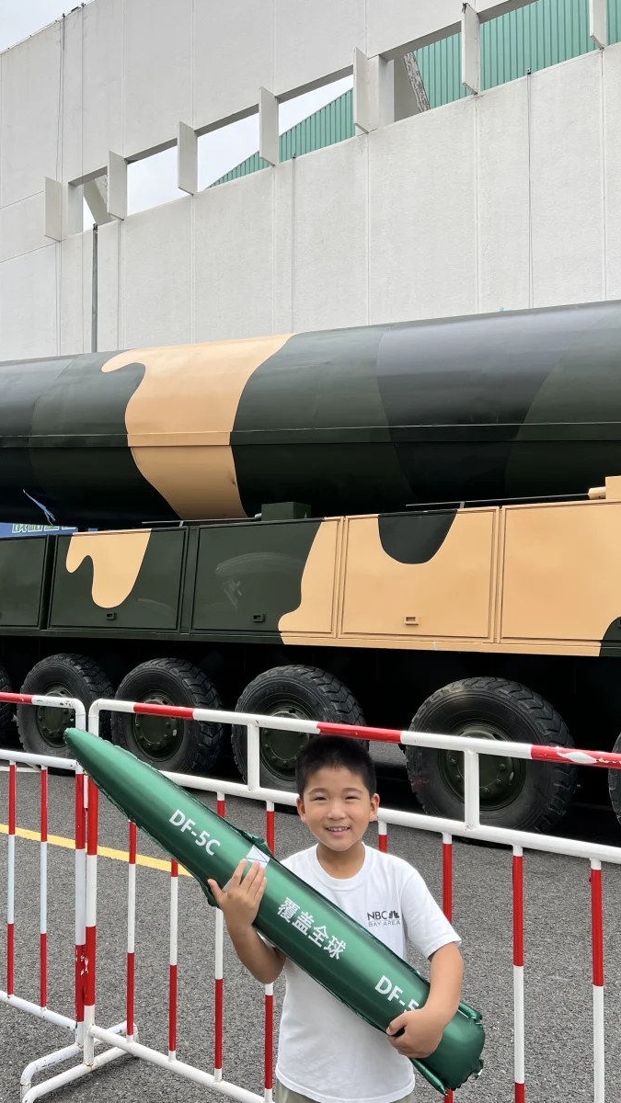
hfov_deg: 34.2
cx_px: 190
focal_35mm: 34
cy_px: 551
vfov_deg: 58.0
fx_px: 995
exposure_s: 1/151
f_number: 1.5
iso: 32
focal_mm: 5.7
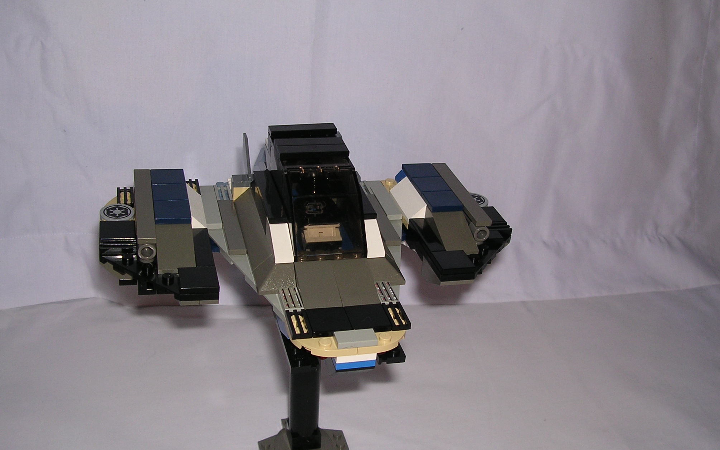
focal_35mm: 41
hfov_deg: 48.2
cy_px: 231
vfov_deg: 31.3
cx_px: 361
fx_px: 805
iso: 100
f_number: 2.8
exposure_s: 1/60.1
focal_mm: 5.8
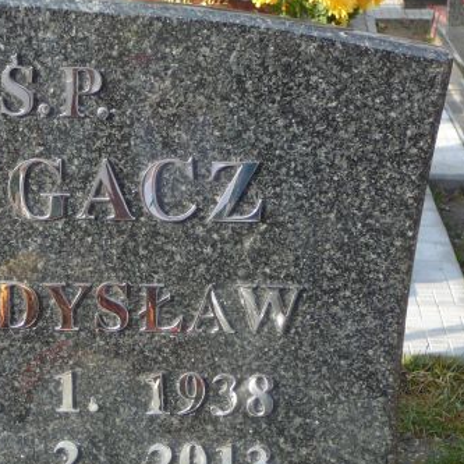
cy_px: 305
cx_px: 49
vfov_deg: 13.3
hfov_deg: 13.2
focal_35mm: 131
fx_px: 1987
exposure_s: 1/160
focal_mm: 11.5
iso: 80
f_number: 3.7
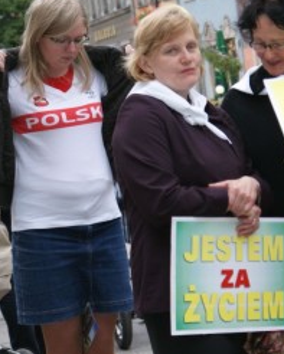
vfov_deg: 12.1
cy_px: 176
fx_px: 1680
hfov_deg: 9.6
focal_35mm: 160
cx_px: 262
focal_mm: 70
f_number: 6.3
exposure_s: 1/160
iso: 320
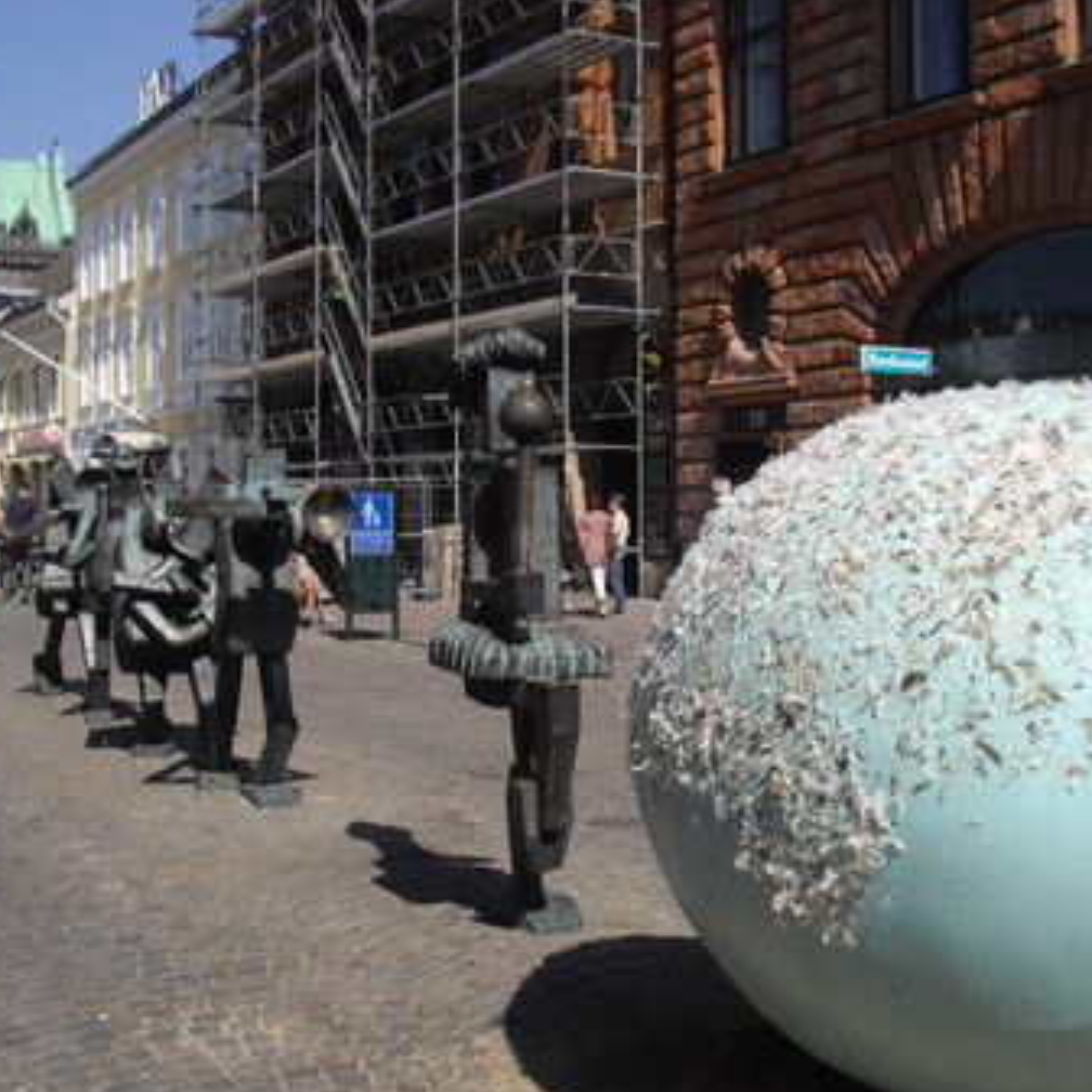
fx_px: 1785
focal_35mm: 50
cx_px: 663
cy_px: 574
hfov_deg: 33.9
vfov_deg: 34.0
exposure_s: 1/160
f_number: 8
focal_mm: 7.9
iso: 64
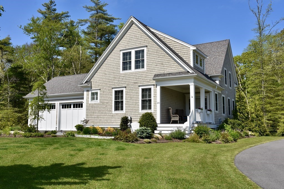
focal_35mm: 34
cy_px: 94
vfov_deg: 38.4
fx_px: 272
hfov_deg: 55.1
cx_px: 142
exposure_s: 1/500
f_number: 8
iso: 125
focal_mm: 23
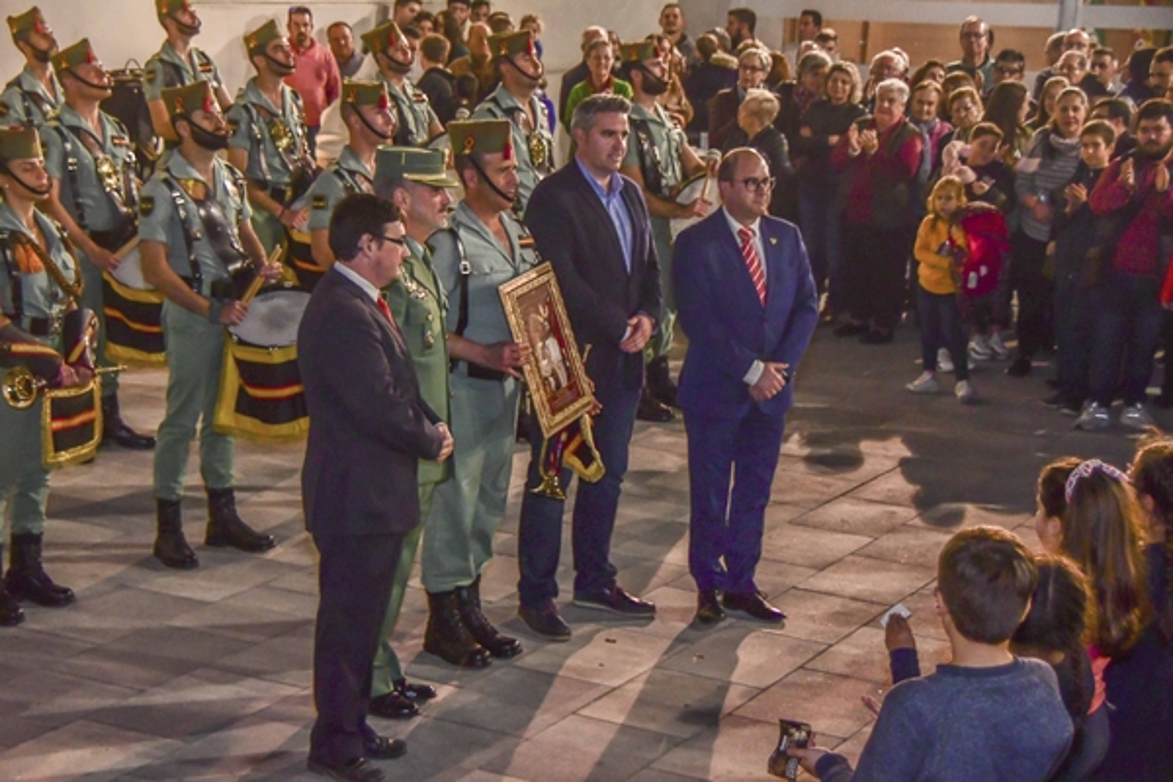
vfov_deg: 18.2
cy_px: 391
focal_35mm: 75
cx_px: 586
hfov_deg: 27.0
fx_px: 2444
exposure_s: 1/250
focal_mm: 50
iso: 4000
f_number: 4.8
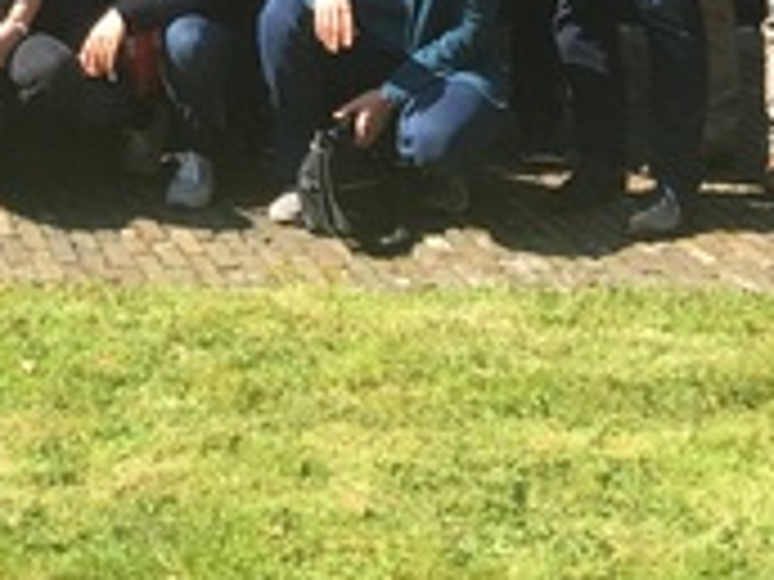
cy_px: -351
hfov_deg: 14.8
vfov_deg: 11.4
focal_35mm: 123
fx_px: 2750
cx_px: -410
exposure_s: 1/487
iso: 25
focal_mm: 4.15
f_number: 2.2
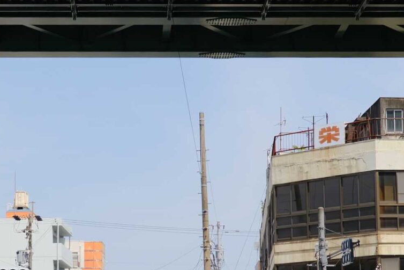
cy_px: 224
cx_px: 138
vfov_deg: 12.6
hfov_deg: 18.9
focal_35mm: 108
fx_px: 1212
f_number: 2.5
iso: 320
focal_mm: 35
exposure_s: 1/4400
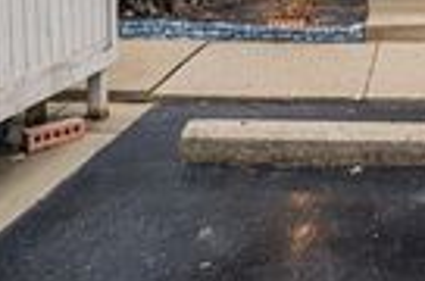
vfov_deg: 18.0
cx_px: 422
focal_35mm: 61
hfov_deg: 30.7
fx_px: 717
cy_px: -217
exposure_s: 1/50
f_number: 7.1
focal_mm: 16.5
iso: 200
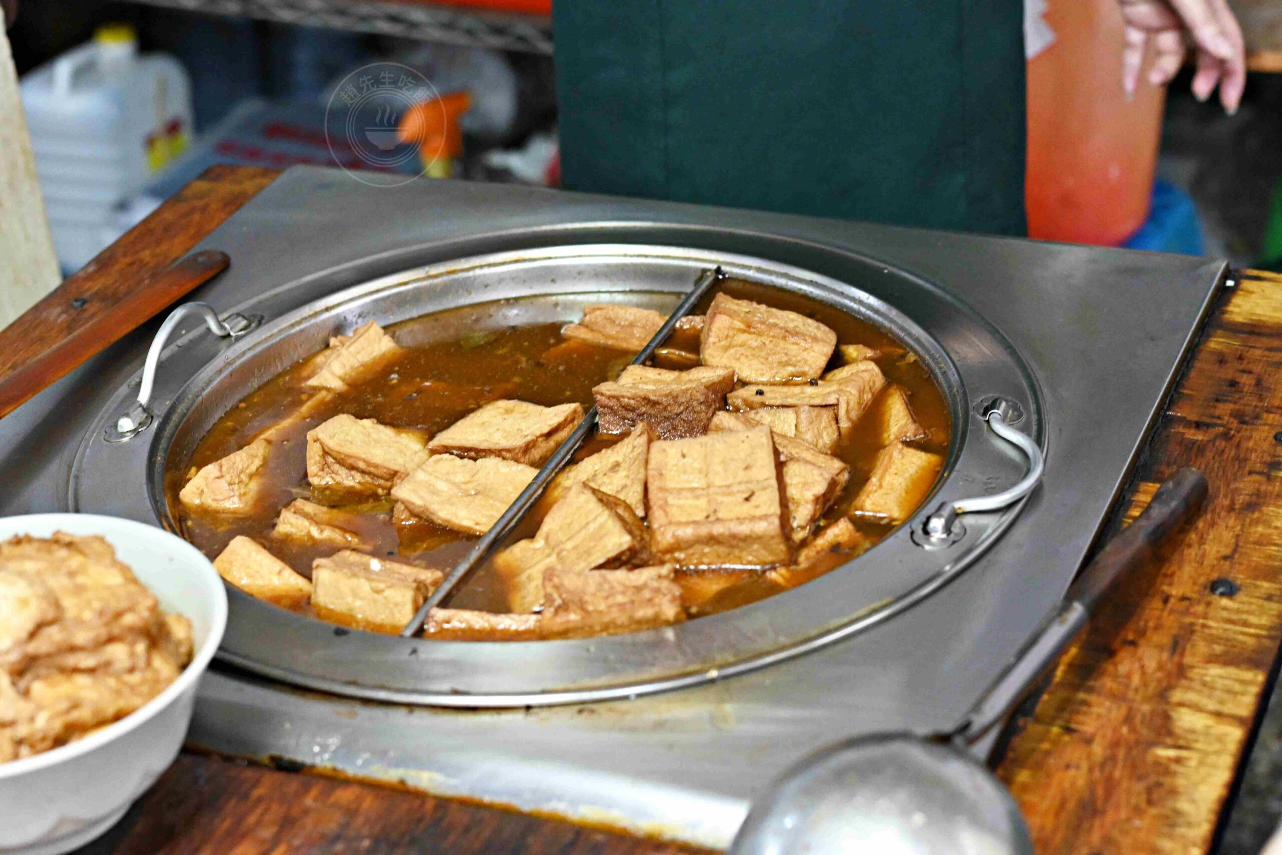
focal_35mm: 75
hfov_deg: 27.0
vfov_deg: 18.2
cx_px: 641
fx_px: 2671
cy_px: 428
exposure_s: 1/200
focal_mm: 50
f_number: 3.2
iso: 3600
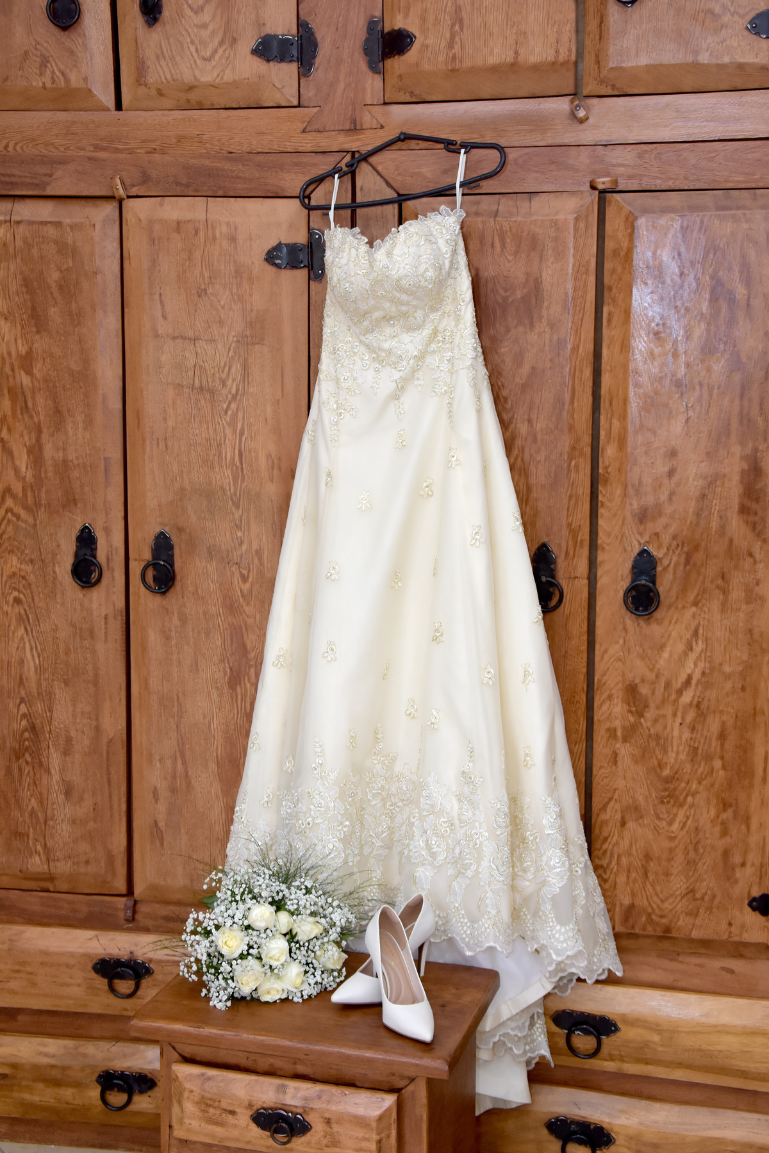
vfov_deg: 38.9
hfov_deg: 26.5
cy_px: 576
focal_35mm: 51
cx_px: 384
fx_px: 1634
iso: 640
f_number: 6.3
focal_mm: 34
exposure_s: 1/160
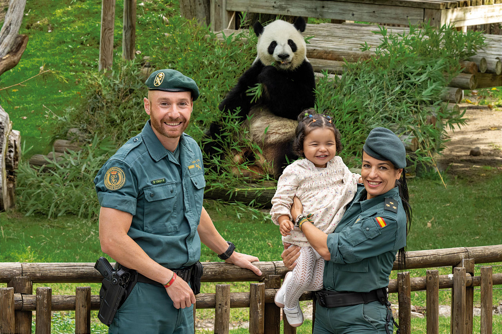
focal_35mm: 180
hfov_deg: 11.4
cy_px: 167
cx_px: 251
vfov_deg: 7.6
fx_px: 2510
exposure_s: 1/100
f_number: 14
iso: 1250
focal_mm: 180
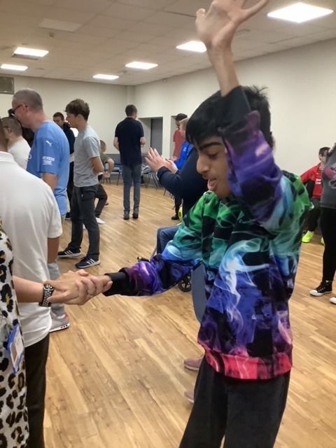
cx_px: 168
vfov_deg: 58.4
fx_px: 401
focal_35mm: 31
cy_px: 224
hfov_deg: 45.4
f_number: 2.4
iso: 320
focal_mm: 3.3
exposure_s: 1/60
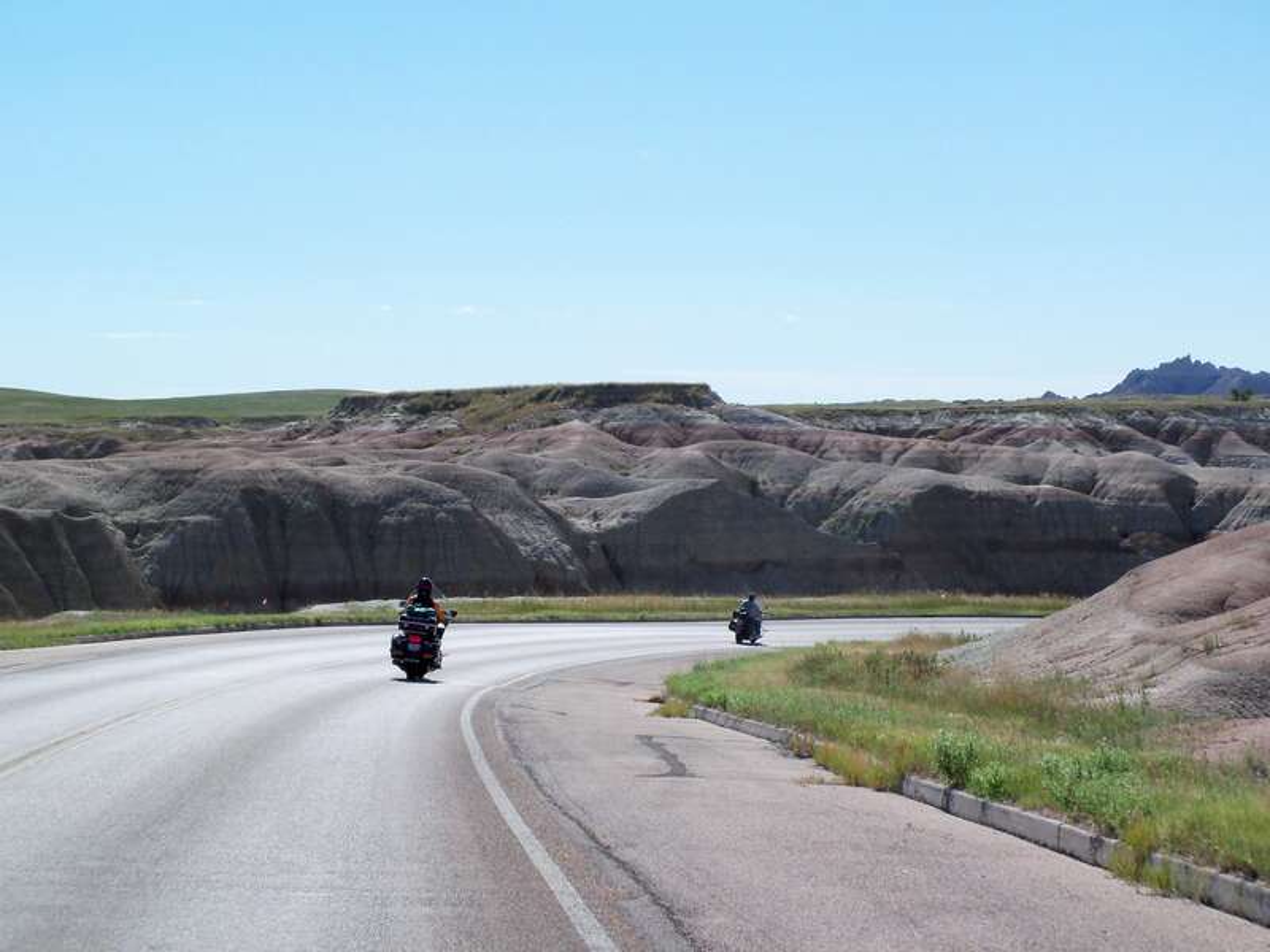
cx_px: 635
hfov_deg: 24.7
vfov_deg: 18.7
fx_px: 2898
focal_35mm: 79
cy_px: 476
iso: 80
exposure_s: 1/500
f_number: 6.6
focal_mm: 14
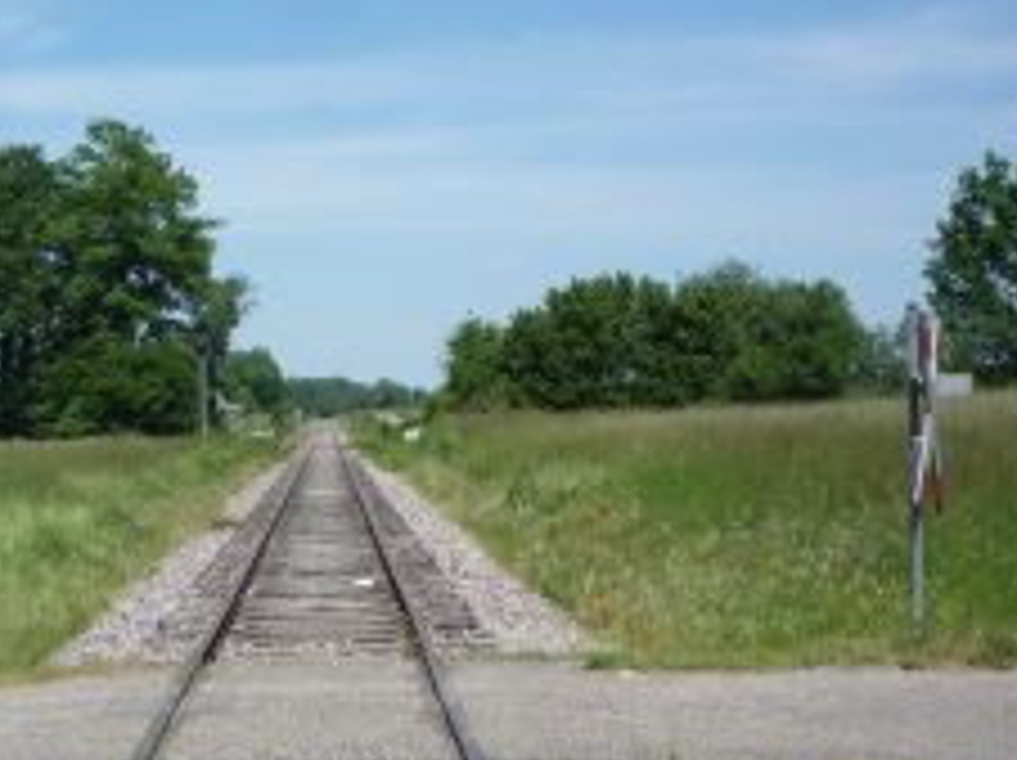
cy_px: 396
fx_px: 1996
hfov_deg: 28.2
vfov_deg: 21.6
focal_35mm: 68
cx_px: 252
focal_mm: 5.2
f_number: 5.6
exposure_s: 1/500
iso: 100
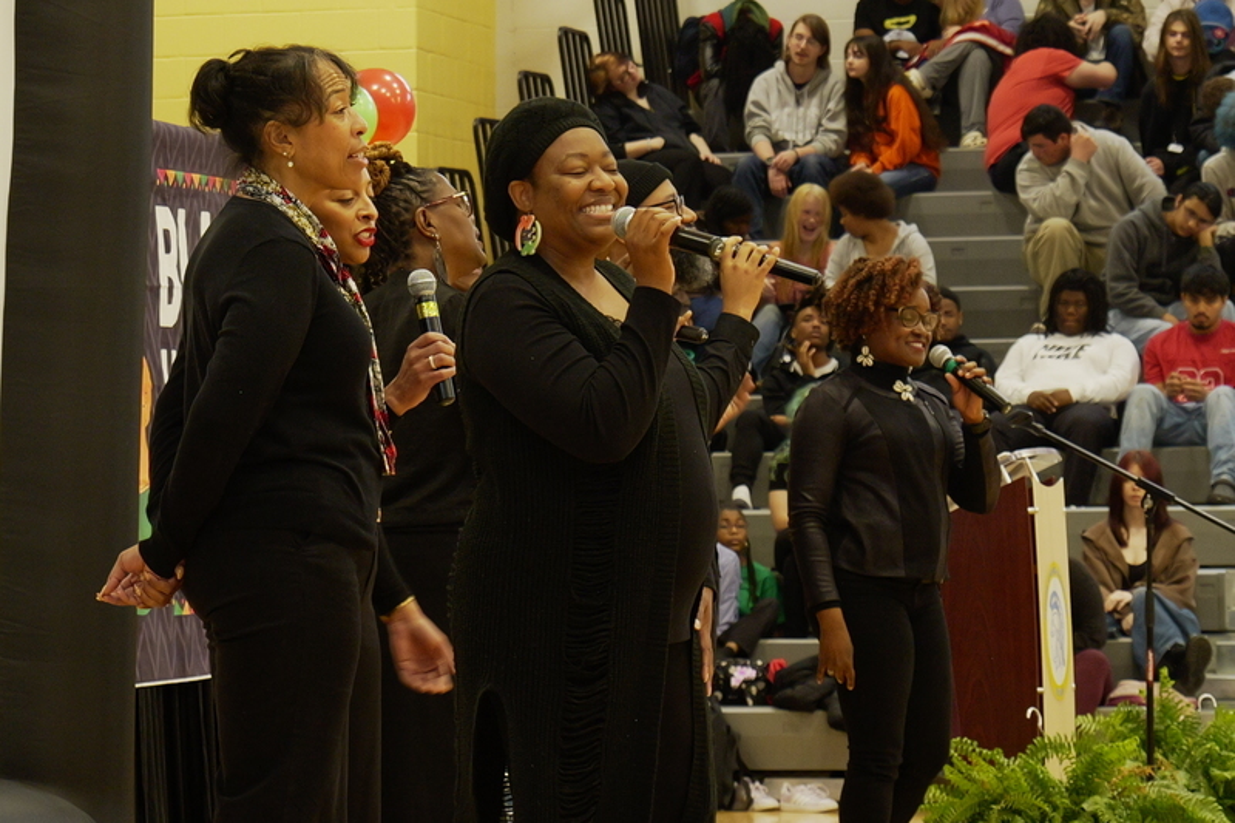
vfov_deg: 7.8
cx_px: 618
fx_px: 6002
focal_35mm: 175
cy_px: 412
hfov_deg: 11.7
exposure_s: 1/60
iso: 1000
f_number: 5.5
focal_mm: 58
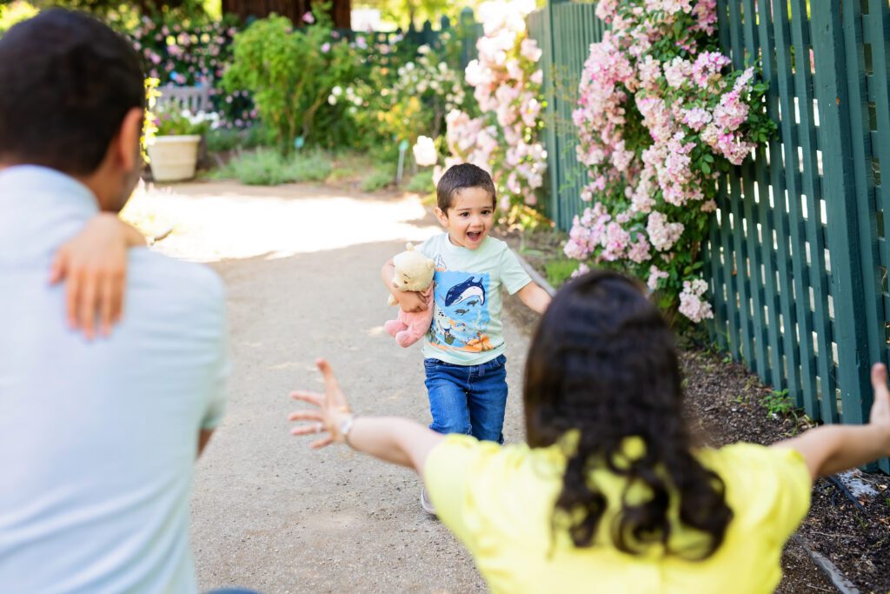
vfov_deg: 27.0
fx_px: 1236
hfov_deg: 39.6
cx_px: 445
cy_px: 297
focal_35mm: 50
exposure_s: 1/800
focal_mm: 50
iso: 250
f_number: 2.8
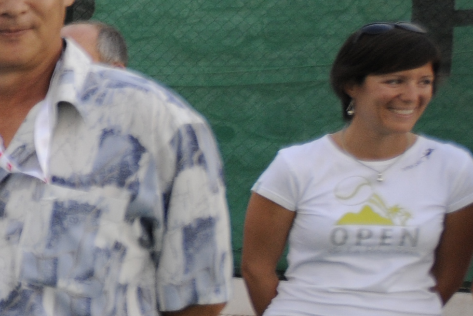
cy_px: 359
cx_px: -960
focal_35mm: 148
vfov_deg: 9.2
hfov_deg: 10.1
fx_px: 1944
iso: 400
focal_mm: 24
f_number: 2.8
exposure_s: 1/320
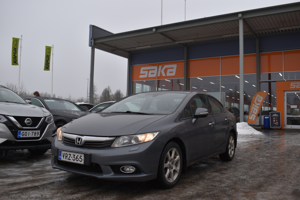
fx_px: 275
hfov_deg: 57.2
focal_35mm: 33
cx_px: 150
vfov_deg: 40.0
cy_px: 100
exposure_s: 1/180
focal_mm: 22
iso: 200
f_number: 6.7
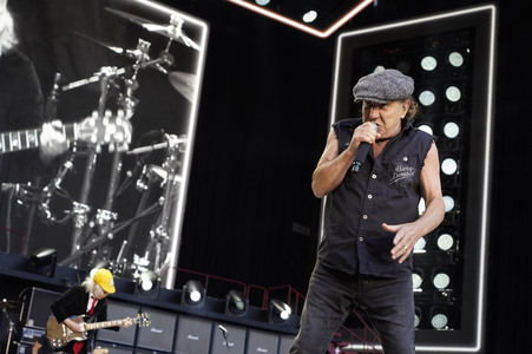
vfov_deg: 23.7
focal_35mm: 57
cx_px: 266
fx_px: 842
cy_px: 177
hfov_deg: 35.1
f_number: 5
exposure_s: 1/400
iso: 1600
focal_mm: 57
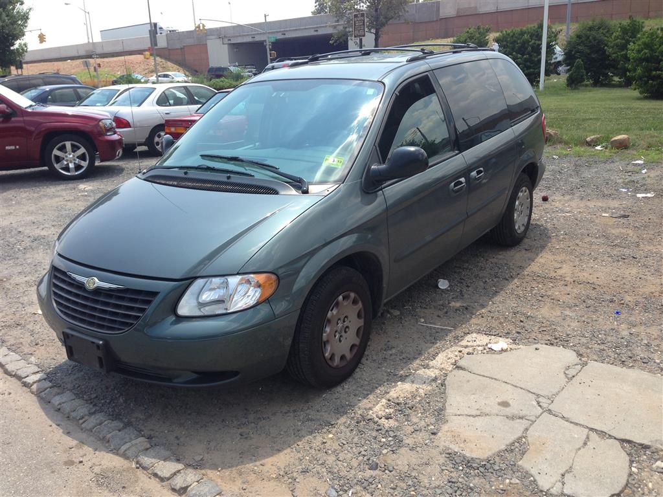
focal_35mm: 33
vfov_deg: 42.9
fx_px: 632
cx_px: 332
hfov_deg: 55.4
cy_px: 248
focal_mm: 4.13
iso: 50
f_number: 2.4
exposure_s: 1/723
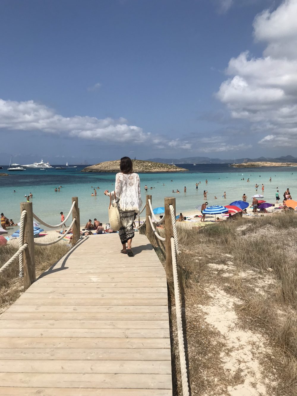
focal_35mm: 28
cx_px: 148
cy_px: 198
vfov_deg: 63.4
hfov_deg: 49.8
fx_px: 320
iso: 20
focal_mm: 3.99
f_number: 1.8
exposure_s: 1/5988
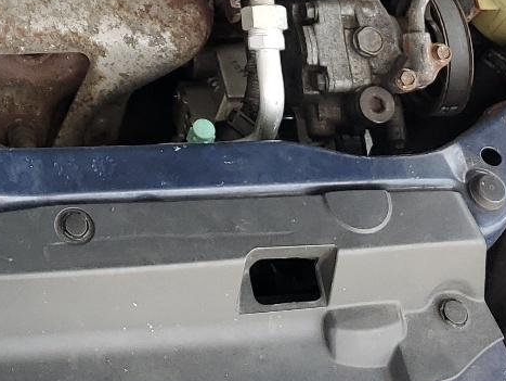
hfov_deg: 20.0
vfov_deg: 15.0
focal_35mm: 89
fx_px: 1302
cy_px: -244
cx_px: -166
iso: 50
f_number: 1.5
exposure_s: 1/192
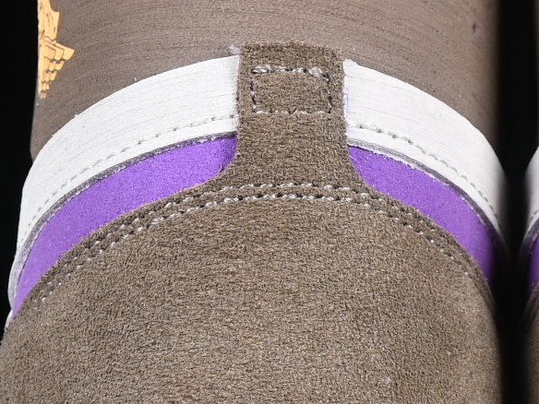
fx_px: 5356
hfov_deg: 5.7
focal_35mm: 344
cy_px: 188
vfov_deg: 4.3
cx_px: 536
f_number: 7.1
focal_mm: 50
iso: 160
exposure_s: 1/60
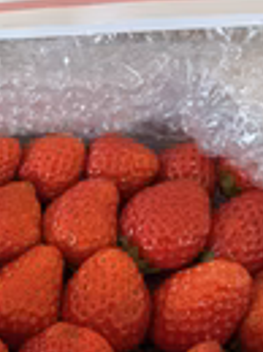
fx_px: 752
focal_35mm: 74
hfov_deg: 18.8
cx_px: -46
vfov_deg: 26.3
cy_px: 203
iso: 200
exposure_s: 1/119
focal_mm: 6.76
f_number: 1.78
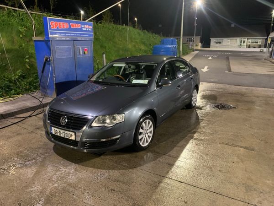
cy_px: 103
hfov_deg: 67.3
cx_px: 137
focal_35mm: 26
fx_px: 206
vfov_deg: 53.1
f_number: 1.8
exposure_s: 1/25
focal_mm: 4.25
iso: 640
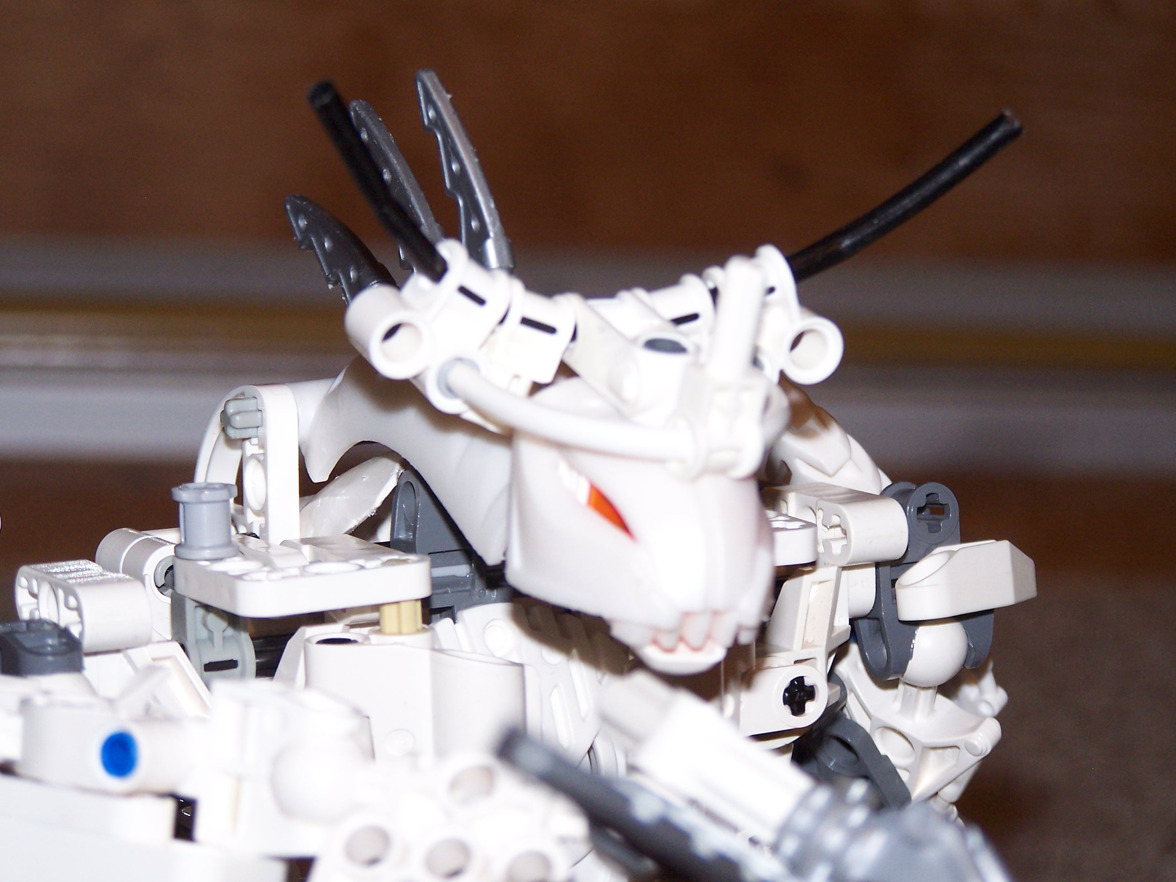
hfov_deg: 15.4
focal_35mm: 128
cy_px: 441
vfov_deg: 11.6
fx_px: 4349
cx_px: 588
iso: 140
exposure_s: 1/90
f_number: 3.2
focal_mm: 21.2
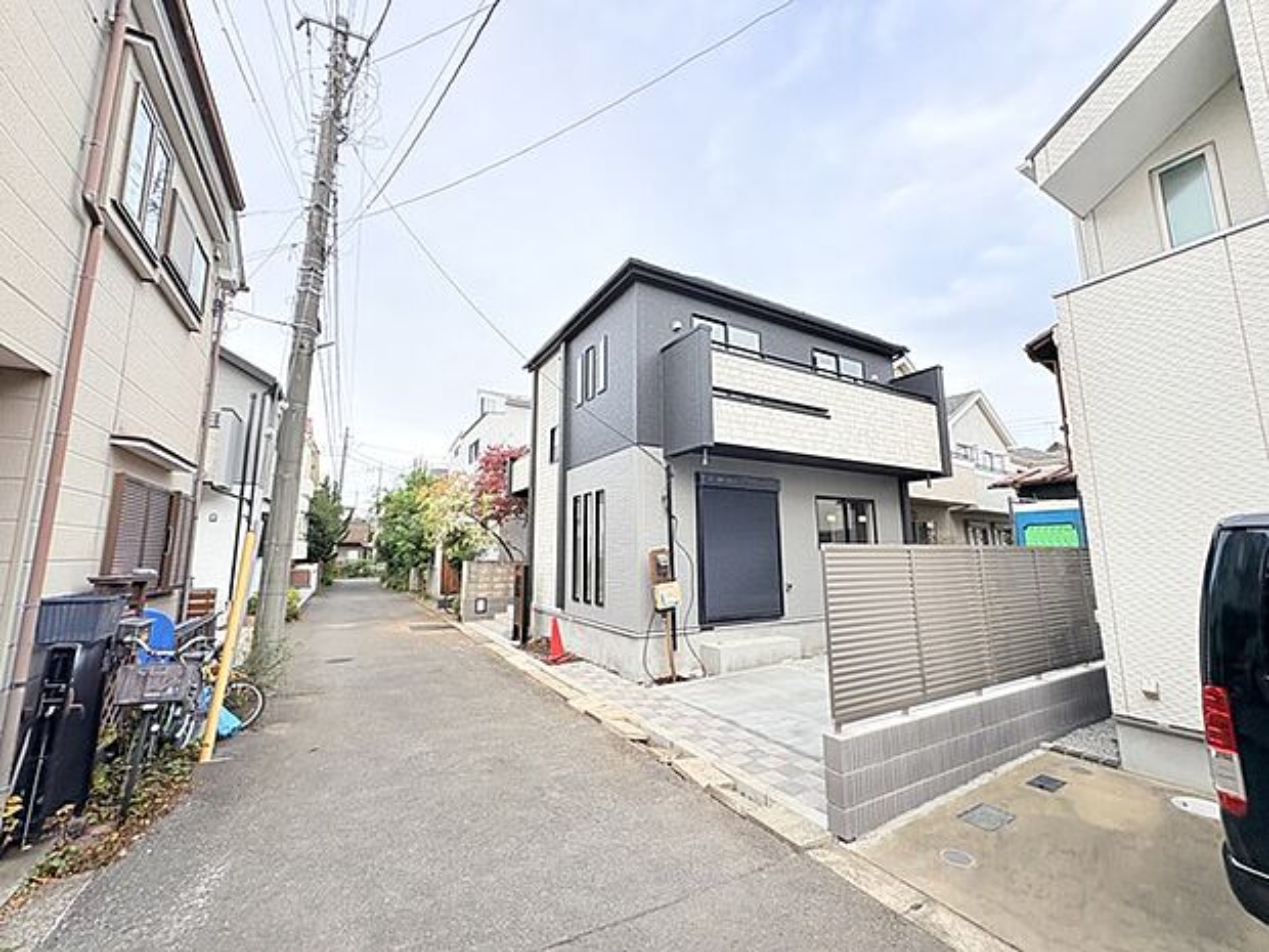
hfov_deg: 102.1
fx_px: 513
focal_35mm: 14
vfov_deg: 85.7
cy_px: 476
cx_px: 634
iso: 64
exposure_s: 1/322
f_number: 2.2
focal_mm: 2.22
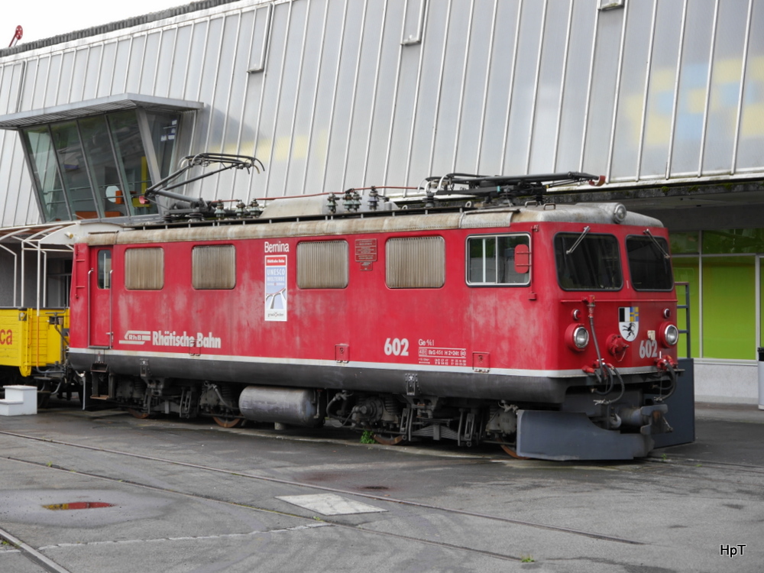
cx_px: 382
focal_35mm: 68
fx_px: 1501
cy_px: 286
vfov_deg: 21.6
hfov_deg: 28.6
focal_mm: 34
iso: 200
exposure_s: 1/80
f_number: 5.2
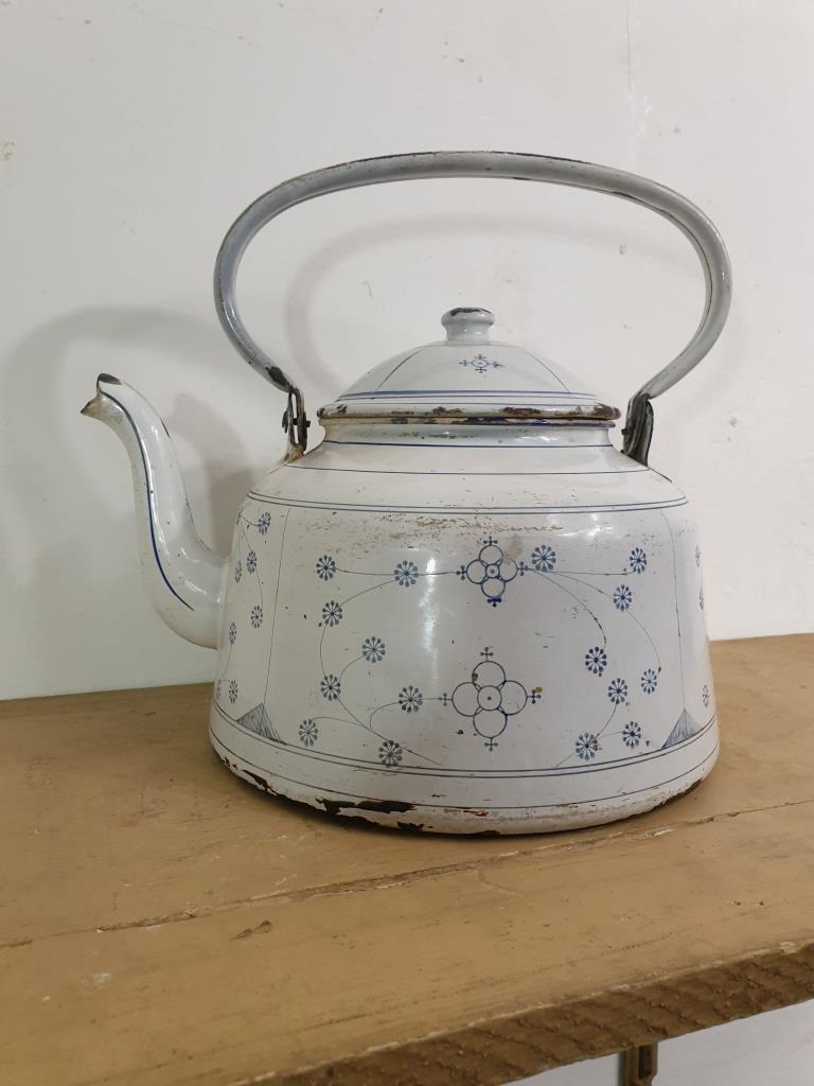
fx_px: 815
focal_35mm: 26
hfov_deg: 53.1
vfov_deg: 67.3
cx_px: 407
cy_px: 543
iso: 400
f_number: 2.4
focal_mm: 4.3
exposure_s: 1/50
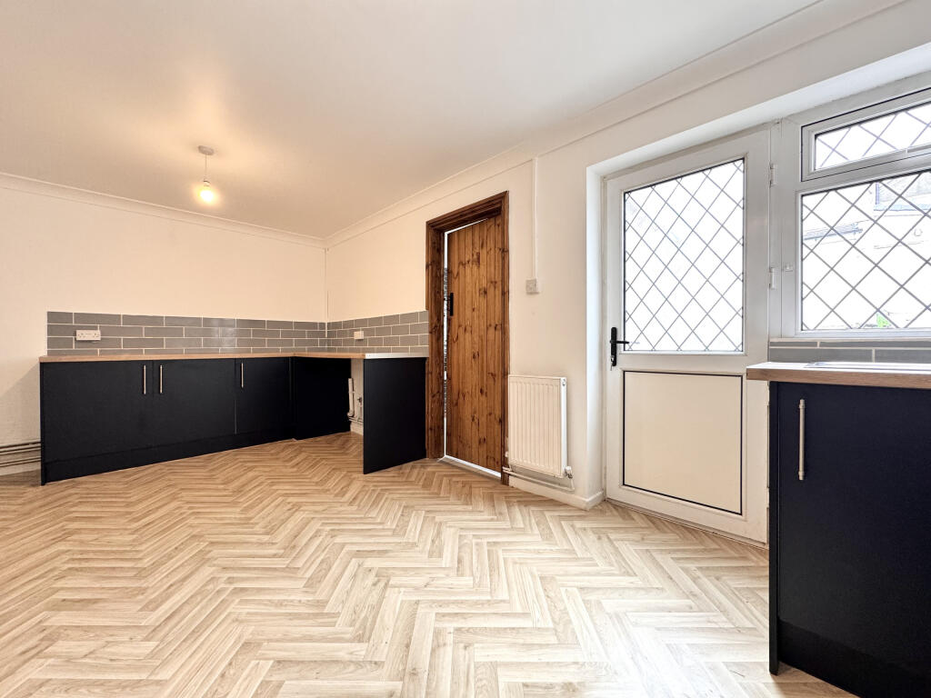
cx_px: 466
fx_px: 377
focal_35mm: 14
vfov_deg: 85.7
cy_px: 349
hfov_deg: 102.1
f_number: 2.2
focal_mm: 2.22
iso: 200
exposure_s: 1/100
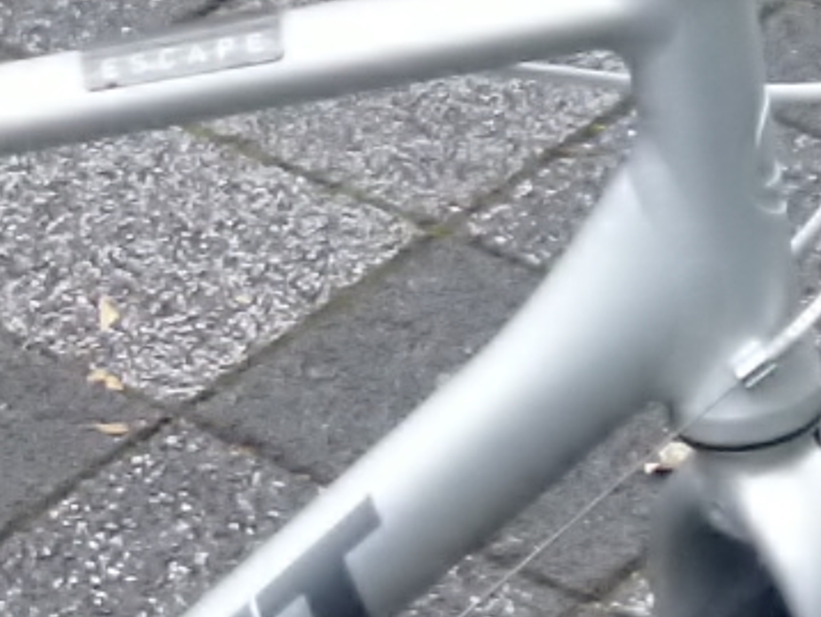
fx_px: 3797
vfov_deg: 9.1
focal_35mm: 160
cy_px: 810
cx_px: -312
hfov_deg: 11.9
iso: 320
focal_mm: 5
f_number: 3.1
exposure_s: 1/60
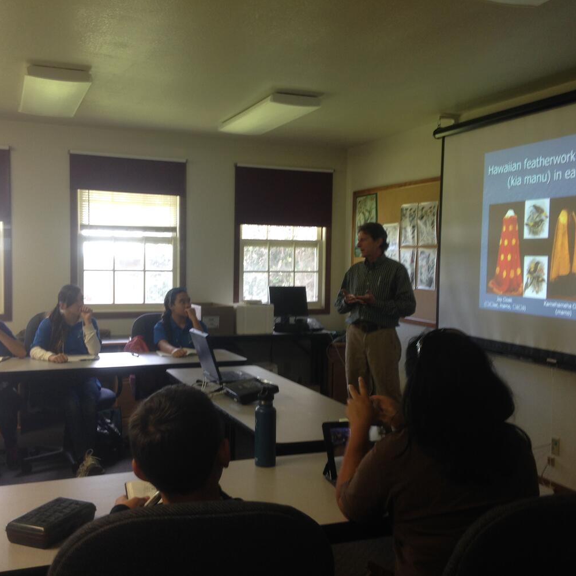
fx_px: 734
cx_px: 273
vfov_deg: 42.8
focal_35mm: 39
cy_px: 288
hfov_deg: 42.8
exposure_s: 1/20
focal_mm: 4.12
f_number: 2.4
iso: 50
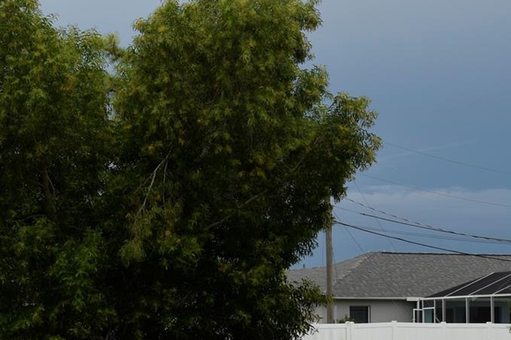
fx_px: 1703
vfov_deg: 11.4
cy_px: 254
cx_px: 446
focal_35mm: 120
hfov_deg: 16.9
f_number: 9
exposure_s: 1/200
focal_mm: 34
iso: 100
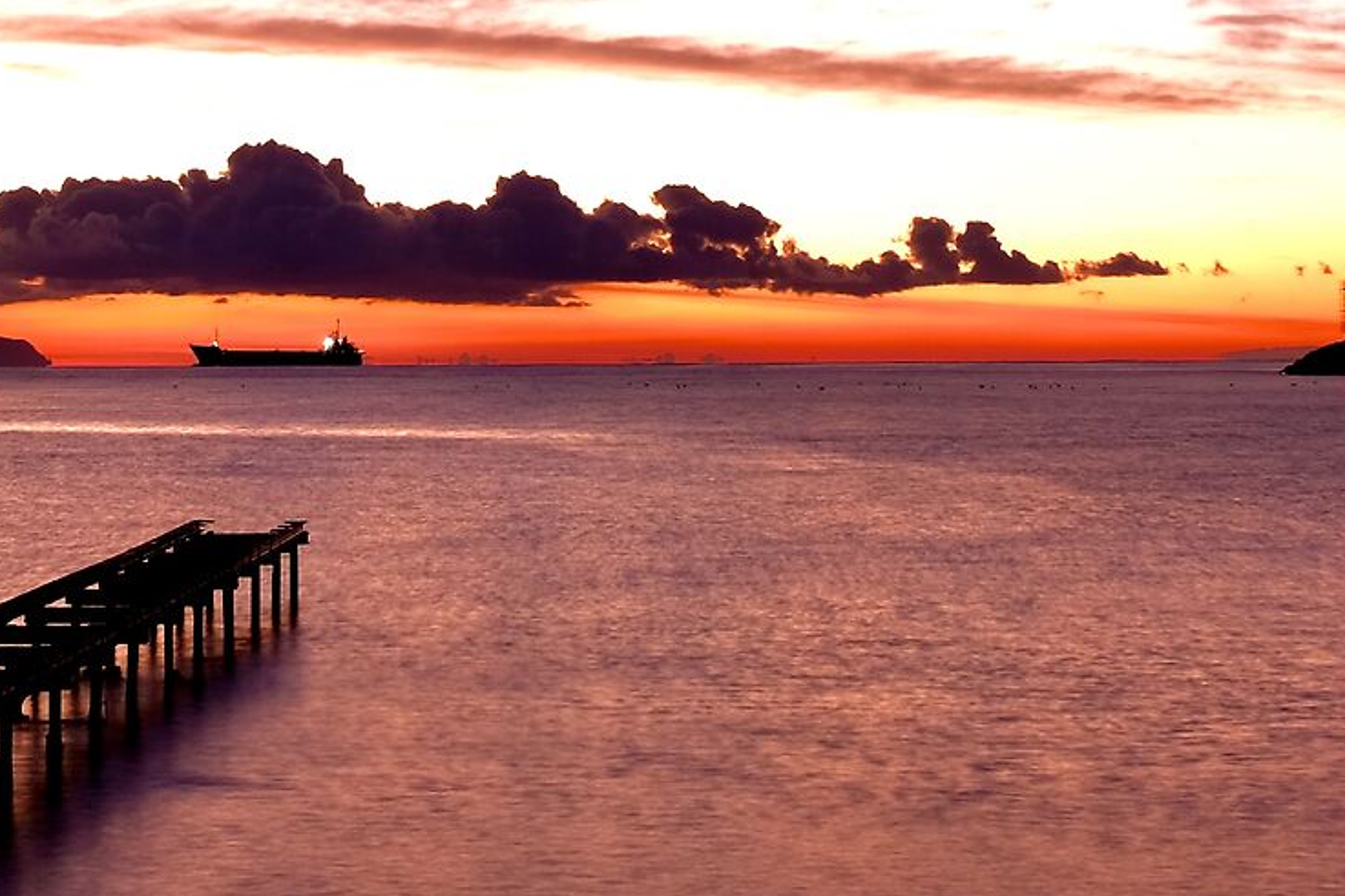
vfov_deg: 13.3
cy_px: -29
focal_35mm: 101
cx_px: 471
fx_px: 3772
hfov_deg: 20.2
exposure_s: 2.3
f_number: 10
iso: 100
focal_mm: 20.6
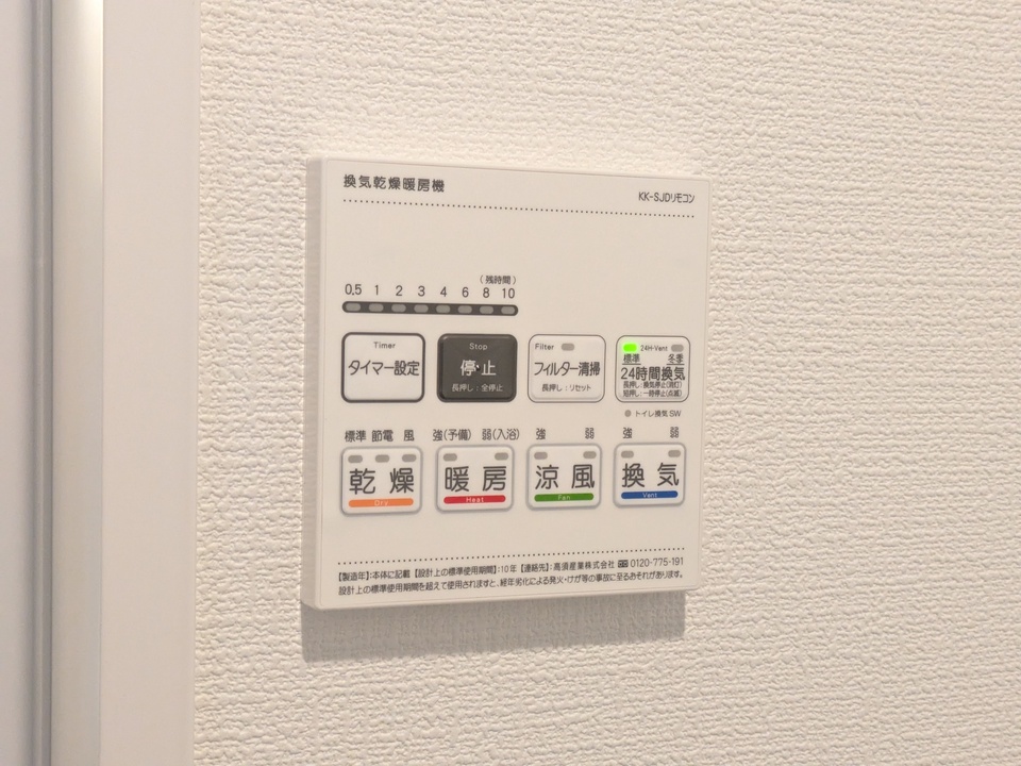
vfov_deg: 28.6
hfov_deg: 37.5
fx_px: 1504
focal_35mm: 51
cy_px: 383
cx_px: 510
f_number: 1.89
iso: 549
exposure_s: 1/120
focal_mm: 5.43
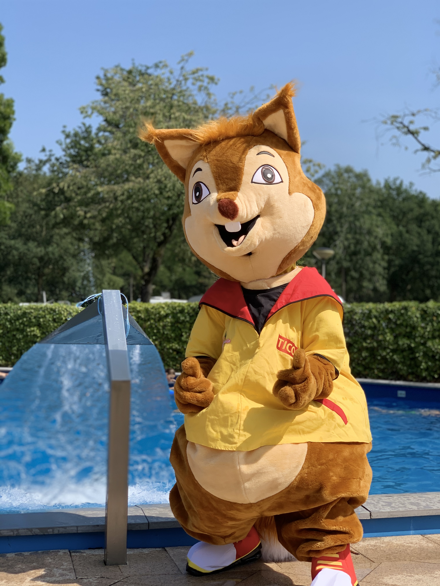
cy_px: 293
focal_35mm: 52
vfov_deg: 36.8
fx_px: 881
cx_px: 220
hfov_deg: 28.0
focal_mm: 6
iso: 16
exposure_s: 1/999
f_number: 2.4
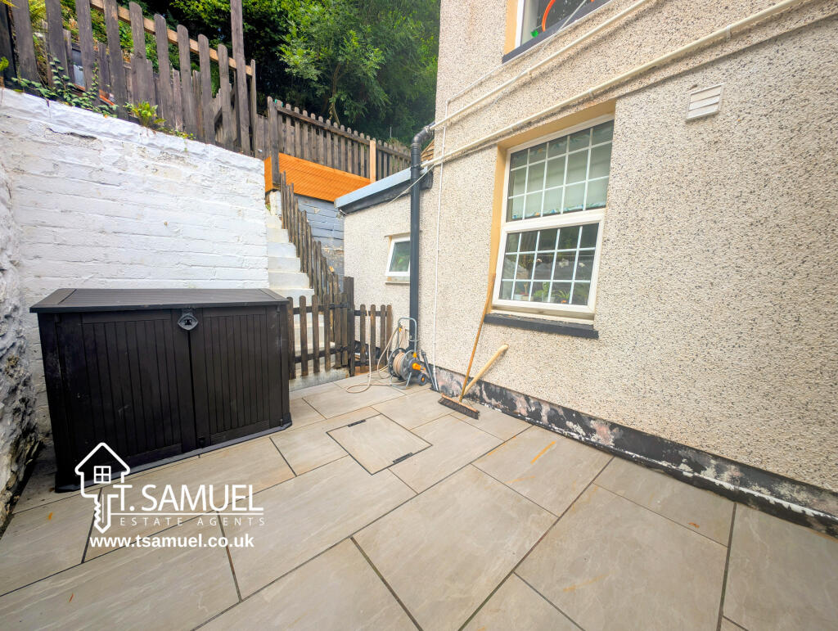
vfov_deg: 94.6
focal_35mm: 12
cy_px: 316
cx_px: 419
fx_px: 291
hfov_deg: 110.5
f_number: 1.95
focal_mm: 2.23
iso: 39
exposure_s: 1/368
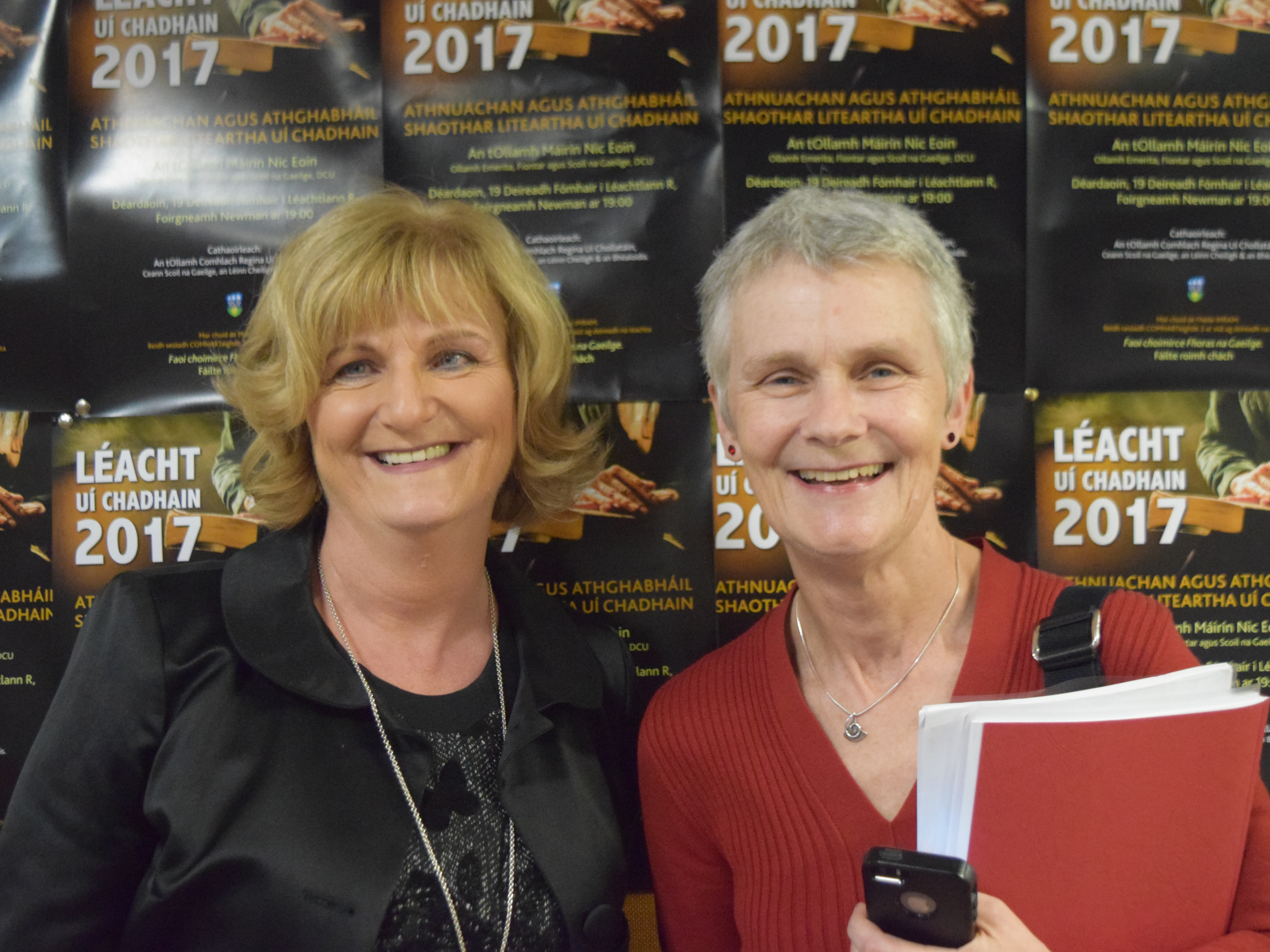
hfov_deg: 38.9
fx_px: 1798
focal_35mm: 49
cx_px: 672
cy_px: 474
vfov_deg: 29.7
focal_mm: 30
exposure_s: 1/60
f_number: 4.2
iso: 5600
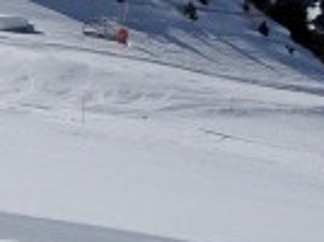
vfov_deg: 8.0
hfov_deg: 8.7
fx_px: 1719
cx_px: -677
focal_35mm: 184
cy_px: 75
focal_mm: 4.1
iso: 80
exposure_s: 1/2000
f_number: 4.5
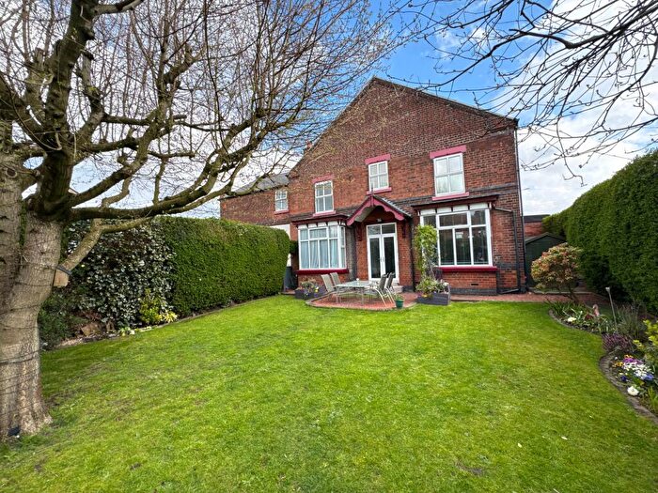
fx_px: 266
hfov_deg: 102.1
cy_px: 246
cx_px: 329
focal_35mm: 14
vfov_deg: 85.7
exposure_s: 1/331
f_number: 2.2
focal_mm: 2.22
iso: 40
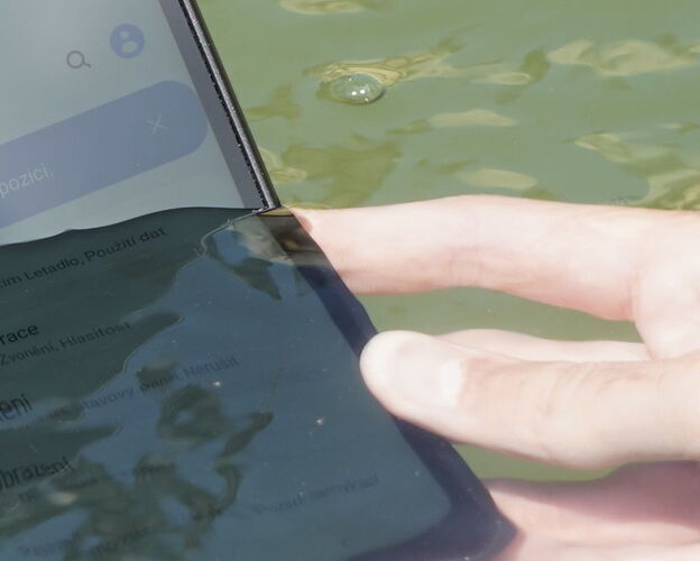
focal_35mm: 202
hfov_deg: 9.5
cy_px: 154
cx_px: 54
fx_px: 4188
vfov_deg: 7.7
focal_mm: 70
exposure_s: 1/160
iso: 100
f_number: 7.1
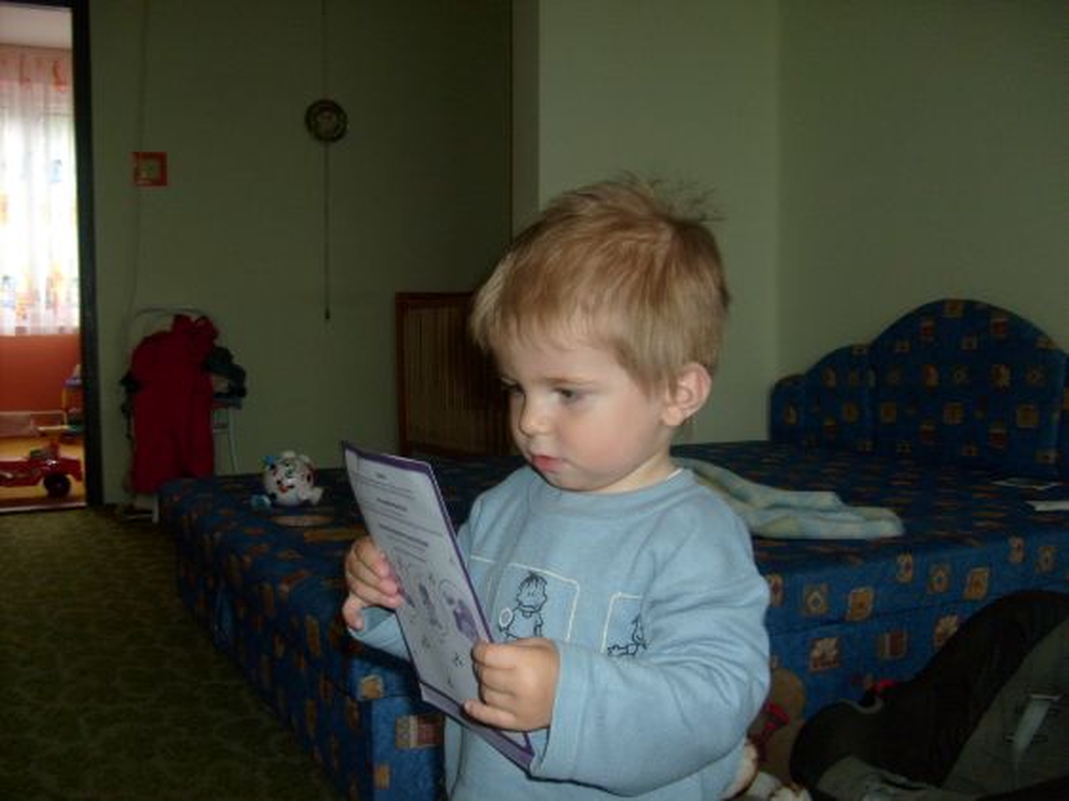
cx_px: 534
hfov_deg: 52.6
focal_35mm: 35
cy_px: 400
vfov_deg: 40.7
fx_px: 1081
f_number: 2.8
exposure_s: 1/45
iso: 100
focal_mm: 5.8
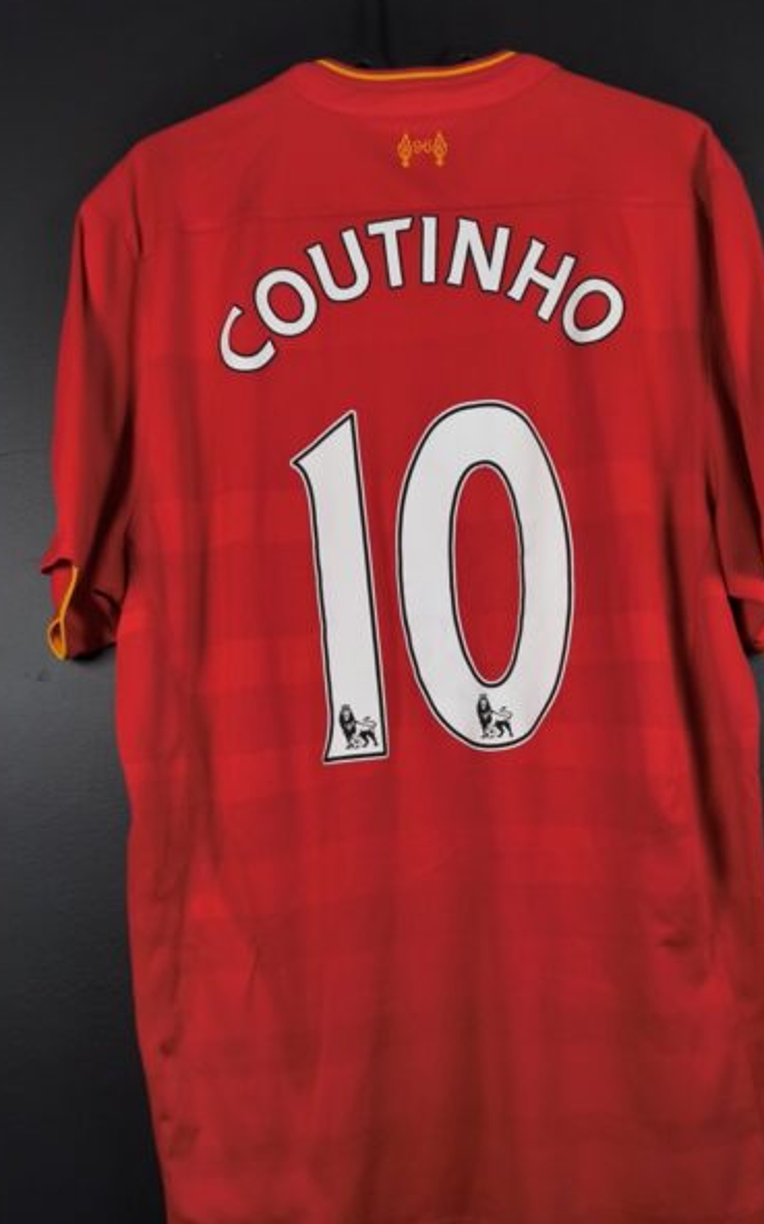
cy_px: 715
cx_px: 431
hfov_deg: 38.2
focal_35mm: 33
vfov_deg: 57.8
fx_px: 1100
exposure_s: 1/200
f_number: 1.6
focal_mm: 6.57
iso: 400
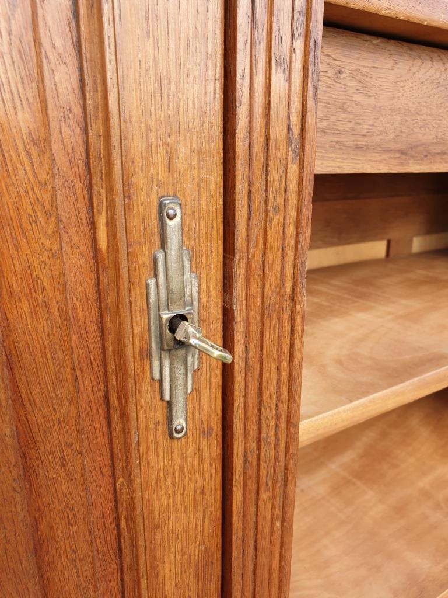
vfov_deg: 67.3
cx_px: 224
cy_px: 299
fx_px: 449
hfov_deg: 53.1
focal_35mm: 26
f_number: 2.4
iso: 50
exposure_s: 1/127
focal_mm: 4.3
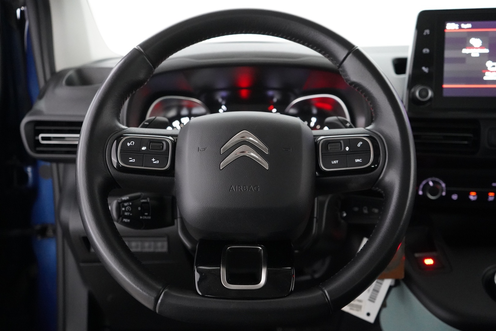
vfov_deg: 40.0
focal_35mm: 33
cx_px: 248
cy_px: 166
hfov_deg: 57.2
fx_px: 455
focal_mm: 33
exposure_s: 1/80
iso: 12800
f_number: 4
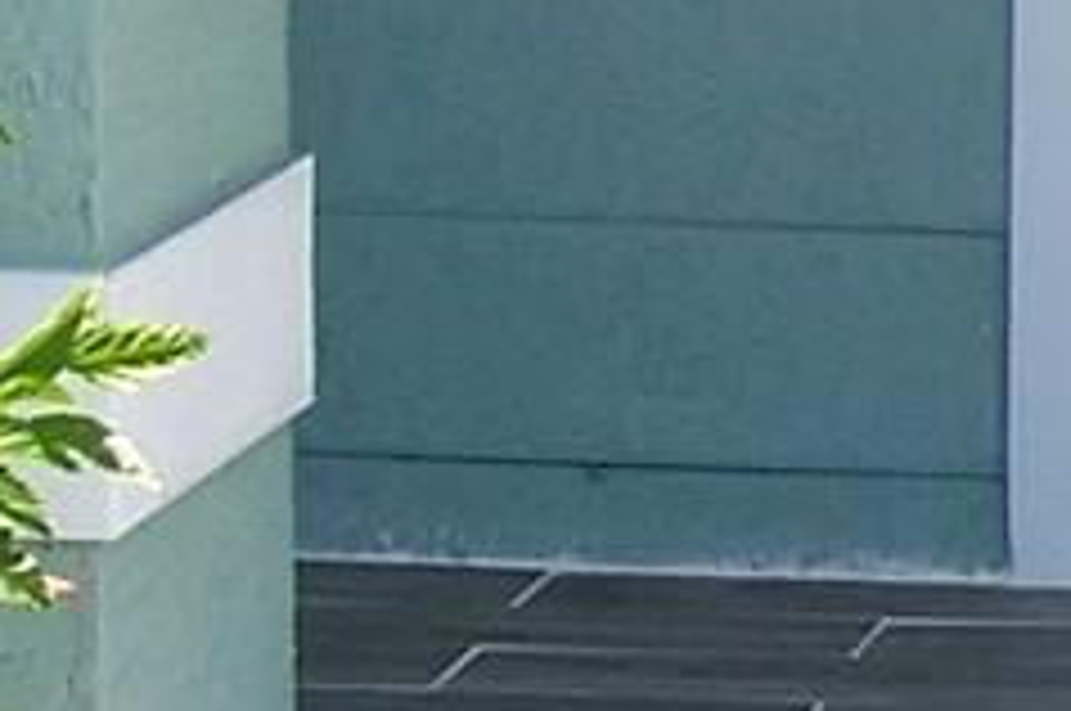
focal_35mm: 273
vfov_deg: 4.9
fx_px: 8111
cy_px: -864
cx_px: 2372
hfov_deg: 7.2
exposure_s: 1/500
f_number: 3.4
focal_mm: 8
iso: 100
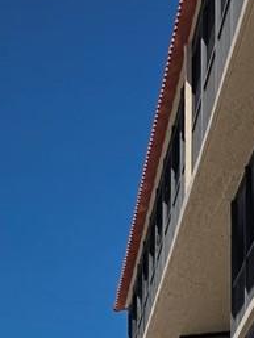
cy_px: 751
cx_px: -295
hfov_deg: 9.5
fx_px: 1398
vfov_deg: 11.8
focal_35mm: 143
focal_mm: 6.3
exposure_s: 1/7944
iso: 50
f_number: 1.7
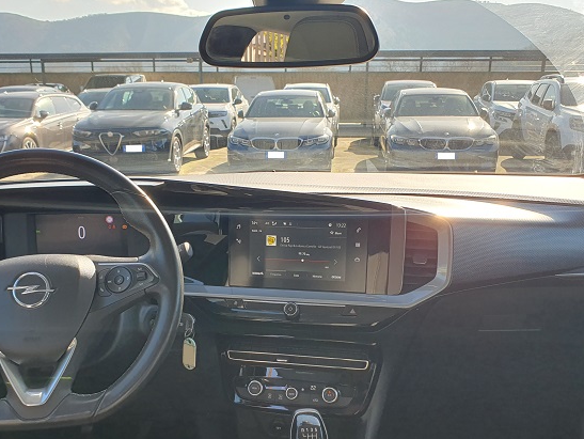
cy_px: 284
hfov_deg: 48.9
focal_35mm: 38
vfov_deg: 37.4
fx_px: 642
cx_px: 262
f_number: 2.4
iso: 50
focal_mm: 4.32
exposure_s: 1/260
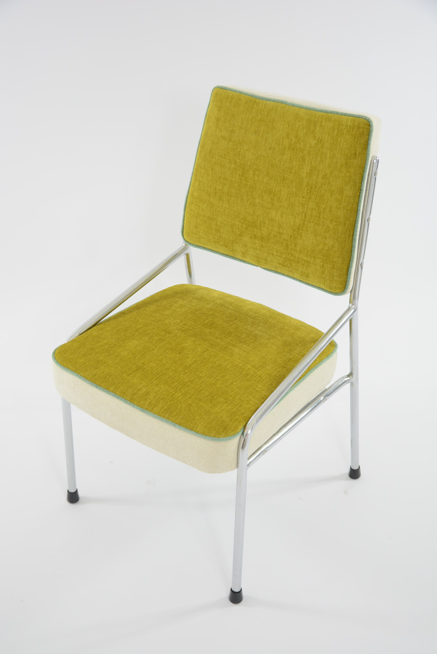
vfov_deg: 41.1
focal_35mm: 48
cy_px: 327
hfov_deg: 28.1
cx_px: 218
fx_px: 872
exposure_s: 1/100
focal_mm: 32
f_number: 5
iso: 400
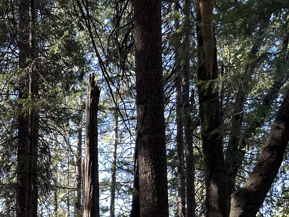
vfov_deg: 22.7
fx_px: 493
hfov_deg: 29.2
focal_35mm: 59
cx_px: -37
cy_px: 266
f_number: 1.78
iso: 64
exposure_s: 1/121
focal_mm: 6.86
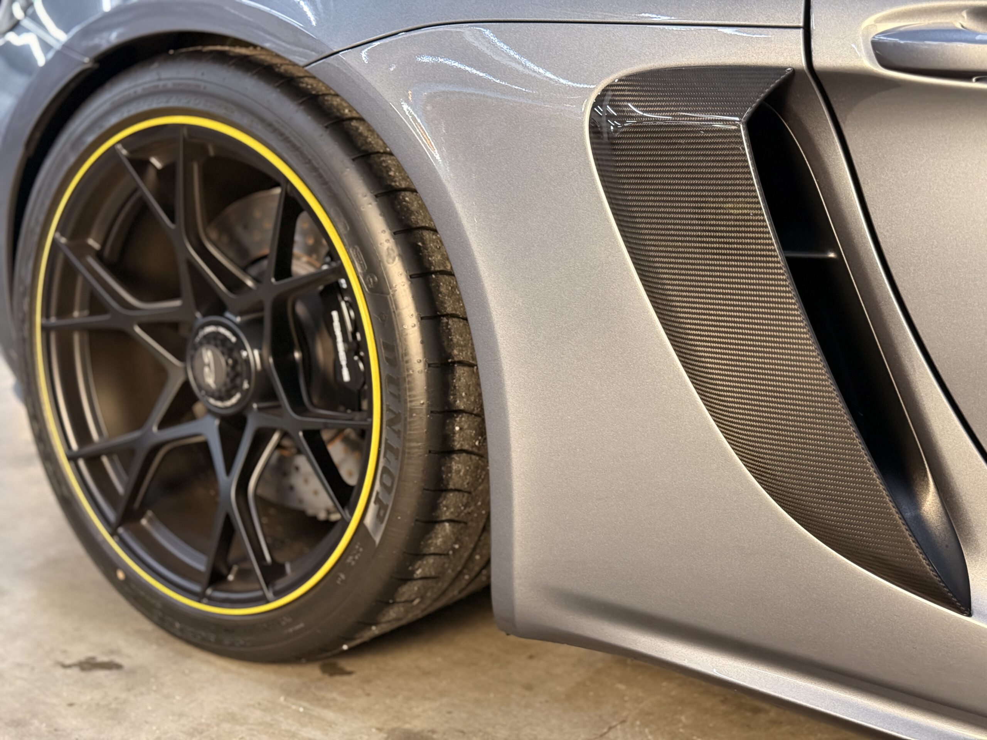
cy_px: 370
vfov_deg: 30.3
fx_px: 1369
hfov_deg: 39.7
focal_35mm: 48
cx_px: 494
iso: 400
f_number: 1.78
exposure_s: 1/25
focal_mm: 6.76
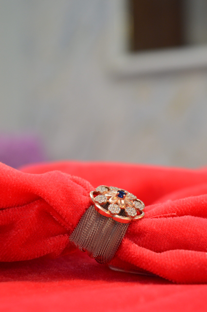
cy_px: 156
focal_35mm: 82
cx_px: 104
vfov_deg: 24.6
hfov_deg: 16.5
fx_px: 713
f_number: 7.1
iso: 800
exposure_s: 1/60
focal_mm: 55
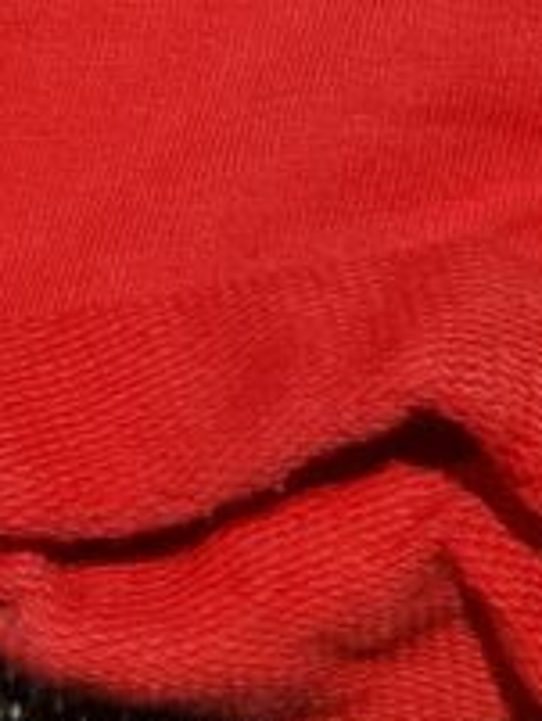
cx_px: 355
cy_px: -1076
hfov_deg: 8.2
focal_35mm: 181
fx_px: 3775
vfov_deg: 9.6
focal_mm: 5.4
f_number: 1.8
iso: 320
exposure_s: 1/100
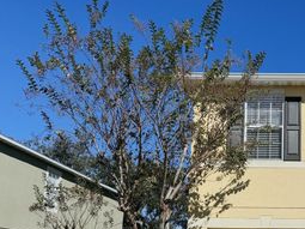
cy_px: 179
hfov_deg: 37.5
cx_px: 280
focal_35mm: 47
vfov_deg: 30.2
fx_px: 414
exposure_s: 1/9009
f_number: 1.78
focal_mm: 6.76
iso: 80
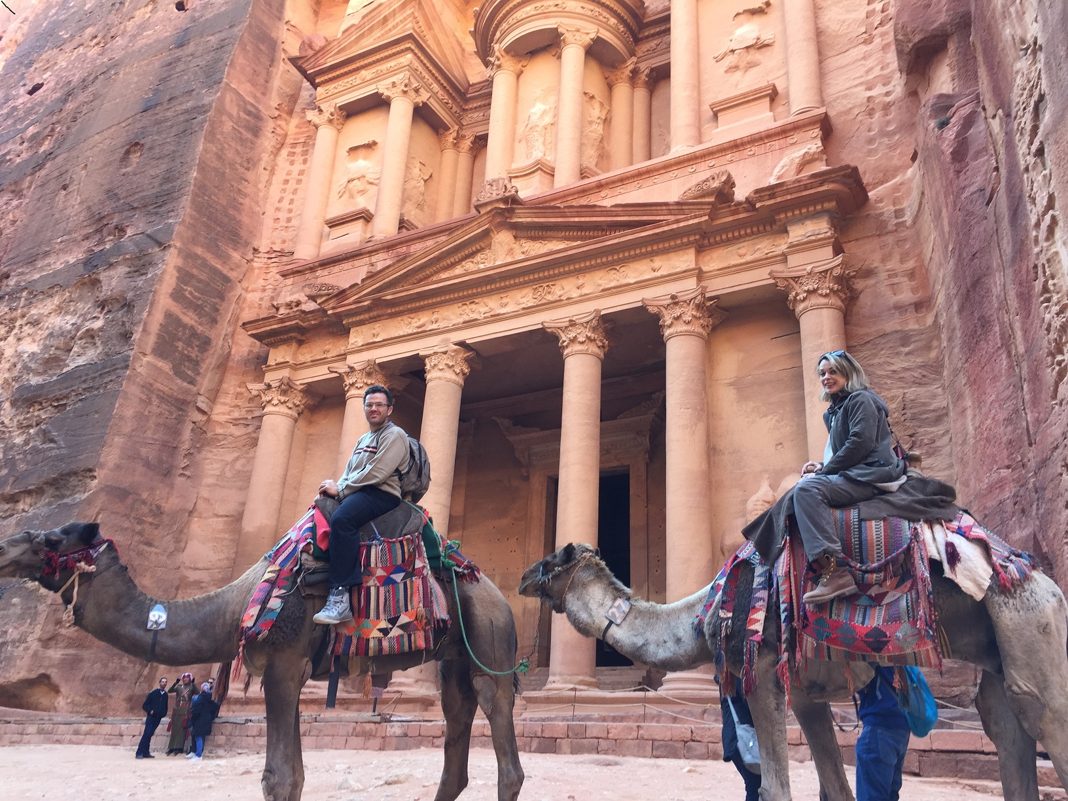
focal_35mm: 29
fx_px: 895
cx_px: 534
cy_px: 400
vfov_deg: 48.2
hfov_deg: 61.7
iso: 32
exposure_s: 1/50
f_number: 2.2
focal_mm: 4.15
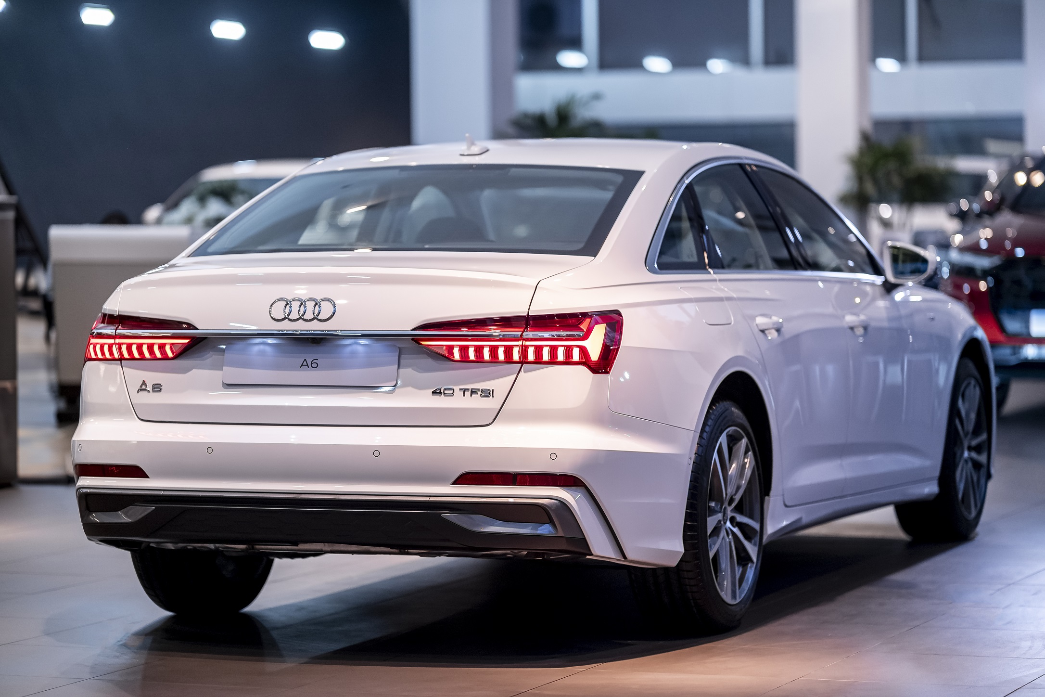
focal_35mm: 113
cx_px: 522
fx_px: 3280
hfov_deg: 18.1
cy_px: 348
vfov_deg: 12.1
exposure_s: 1/320
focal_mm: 75
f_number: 1.2
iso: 640
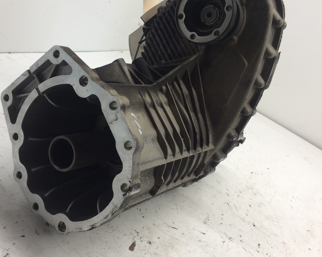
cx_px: 139
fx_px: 400
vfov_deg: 35.6
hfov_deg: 43.7
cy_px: 108
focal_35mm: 42
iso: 40
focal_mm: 3.3
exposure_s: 1/40
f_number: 2.4
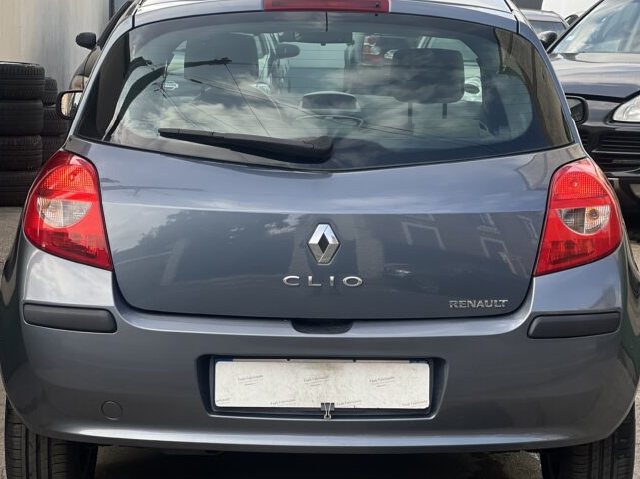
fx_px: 1774
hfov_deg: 20.4
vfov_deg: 15.4
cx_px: 328
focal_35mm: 96
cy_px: 251
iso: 20
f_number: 2.8
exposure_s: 1/138
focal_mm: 9
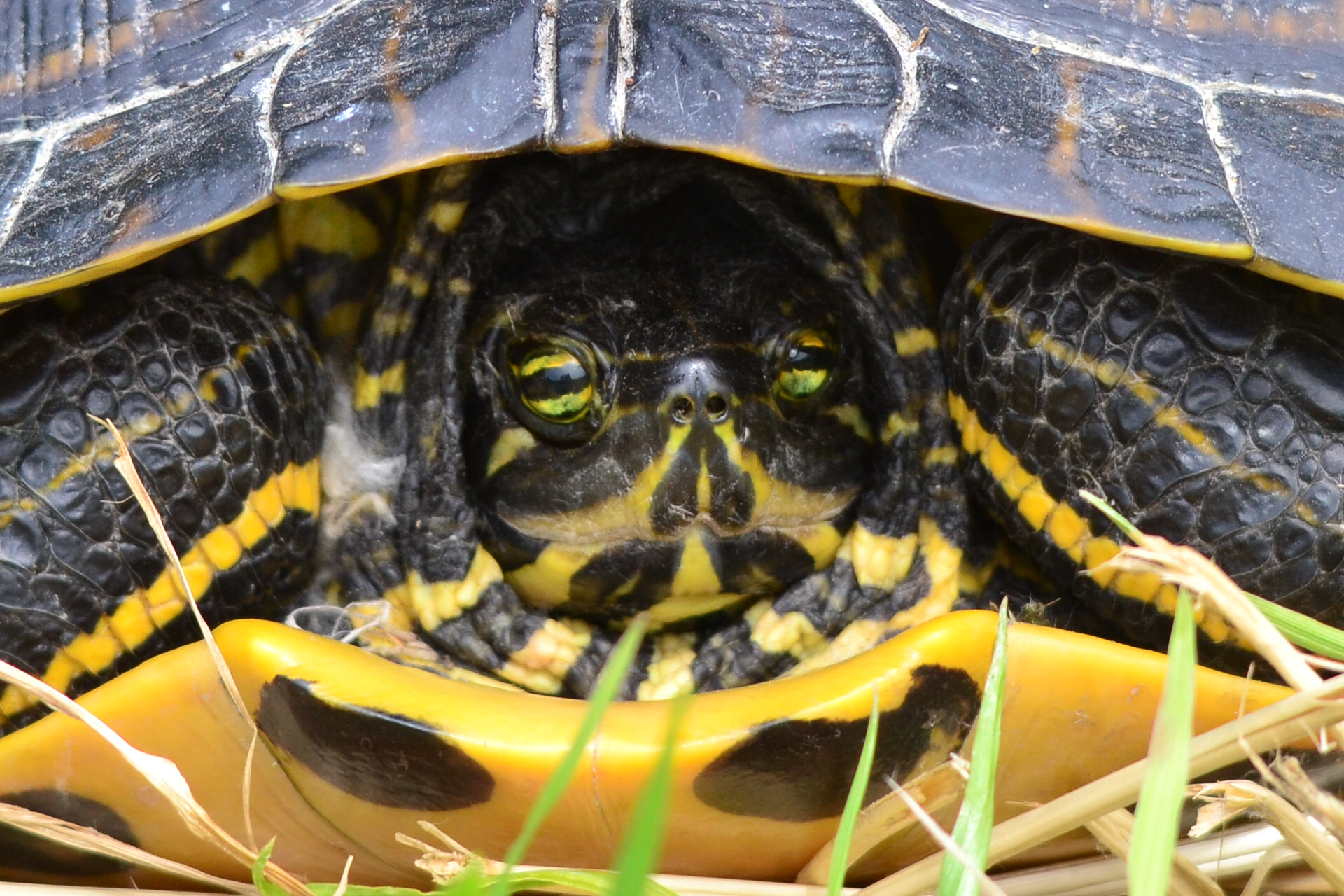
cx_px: 672
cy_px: 448
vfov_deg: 4.6
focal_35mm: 300
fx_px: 11199
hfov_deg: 6.9
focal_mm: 200
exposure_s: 1/400
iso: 400
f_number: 7.1
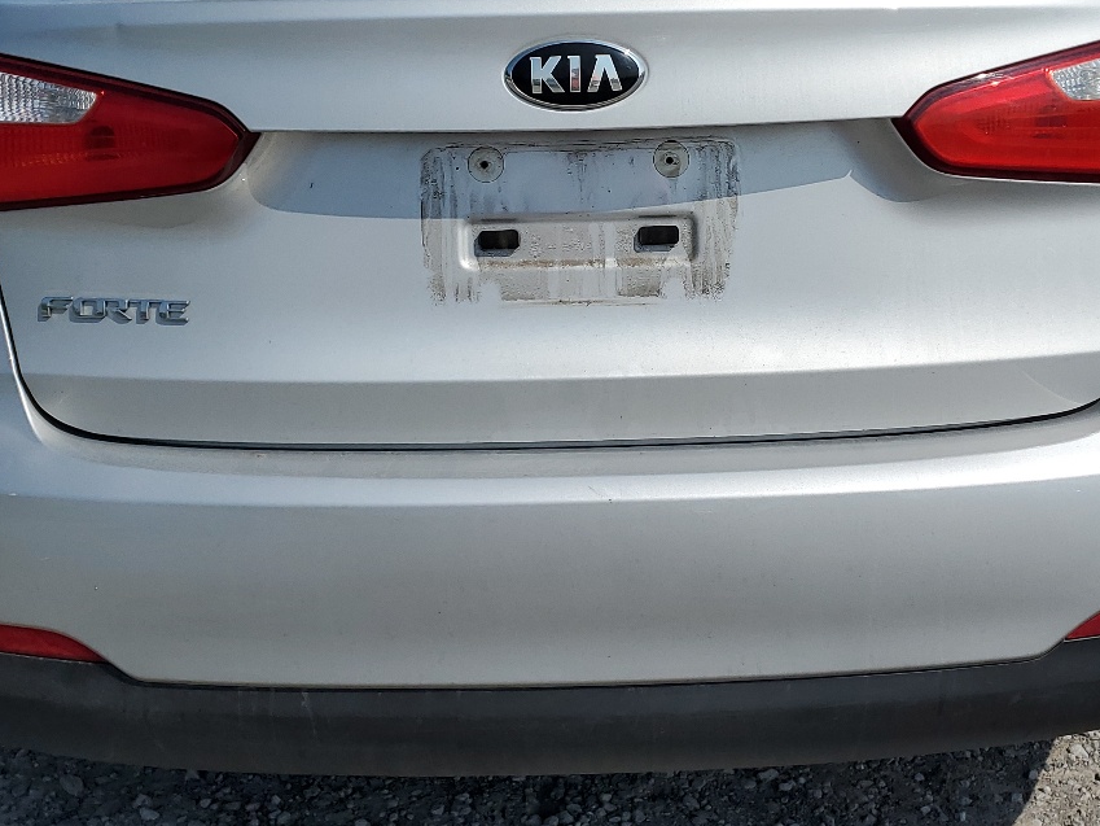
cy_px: 214
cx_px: 570
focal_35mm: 49
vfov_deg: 29.3
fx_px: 1557
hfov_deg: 38.9
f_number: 1.5
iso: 50
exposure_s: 1/10000
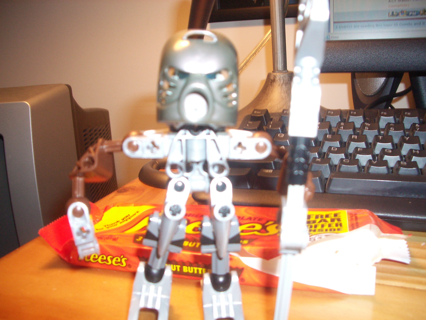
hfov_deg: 52.6
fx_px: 431
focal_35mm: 35
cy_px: 160
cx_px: 213
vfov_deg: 40.7
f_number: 2.6
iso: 200
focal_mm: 5.8
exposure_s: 1/60
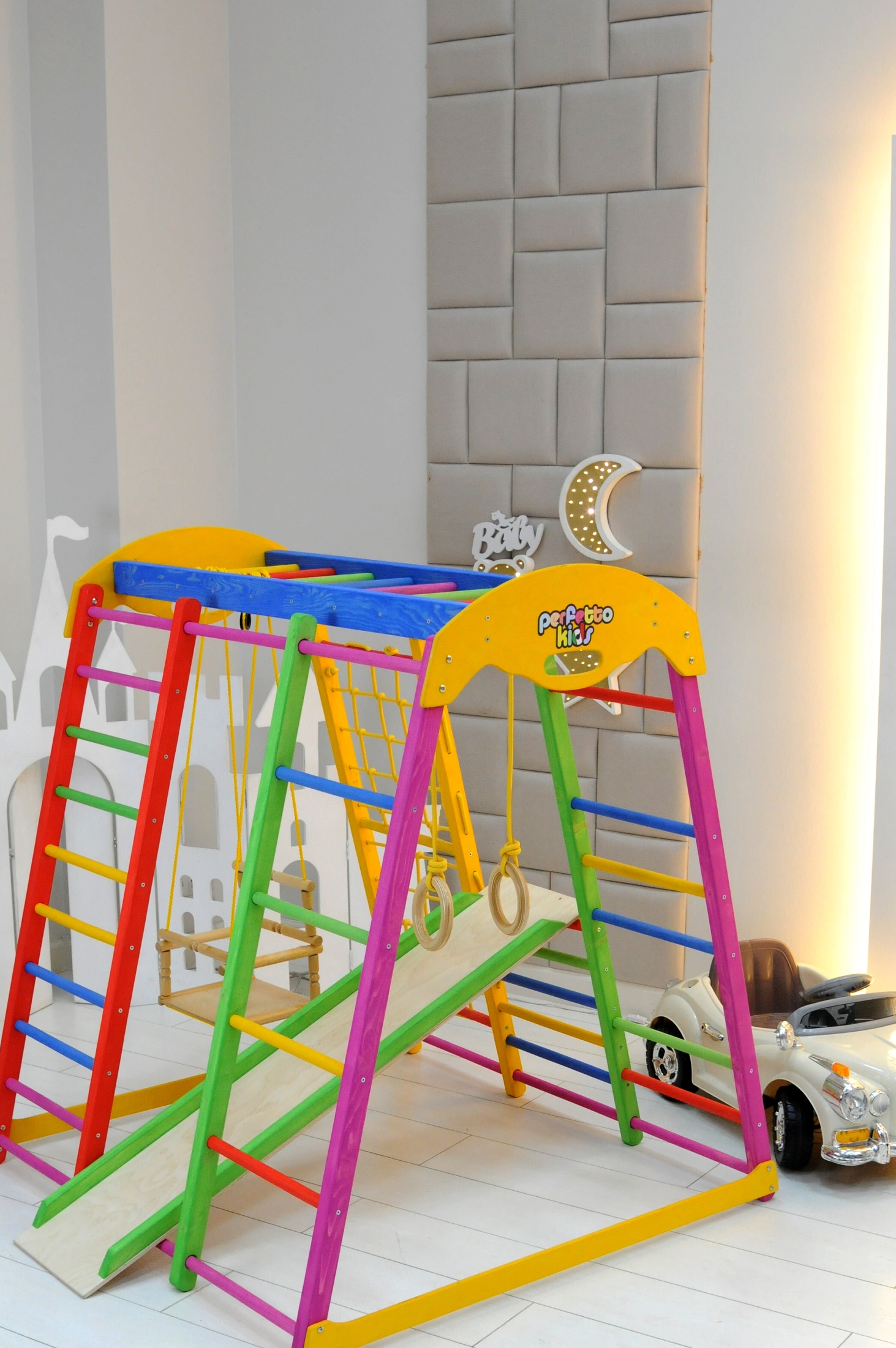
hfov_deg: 27.5
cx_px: 430
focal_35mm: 49
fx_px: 1834
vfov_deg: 40.0
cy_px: 867
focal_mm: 24
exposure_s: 1/60
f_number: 5.6
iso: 1000
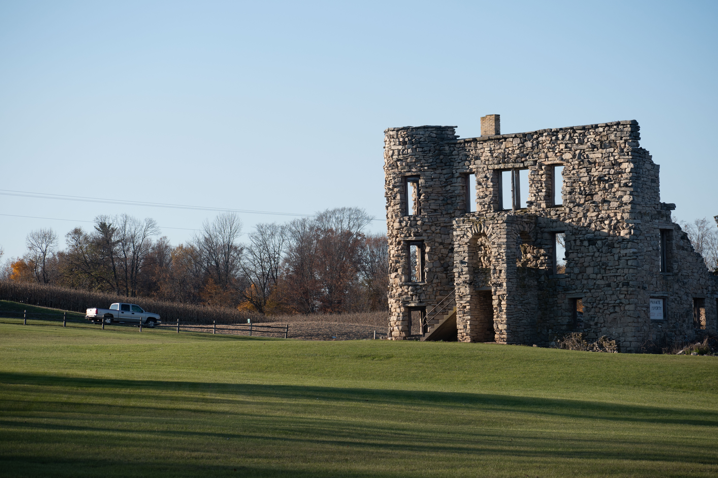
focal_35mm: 142
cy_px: 239
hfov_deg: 14.4
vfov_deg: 9.7
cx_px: 359
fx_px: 2832
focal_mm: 95
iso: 100
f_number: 5.6
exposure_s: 1/500
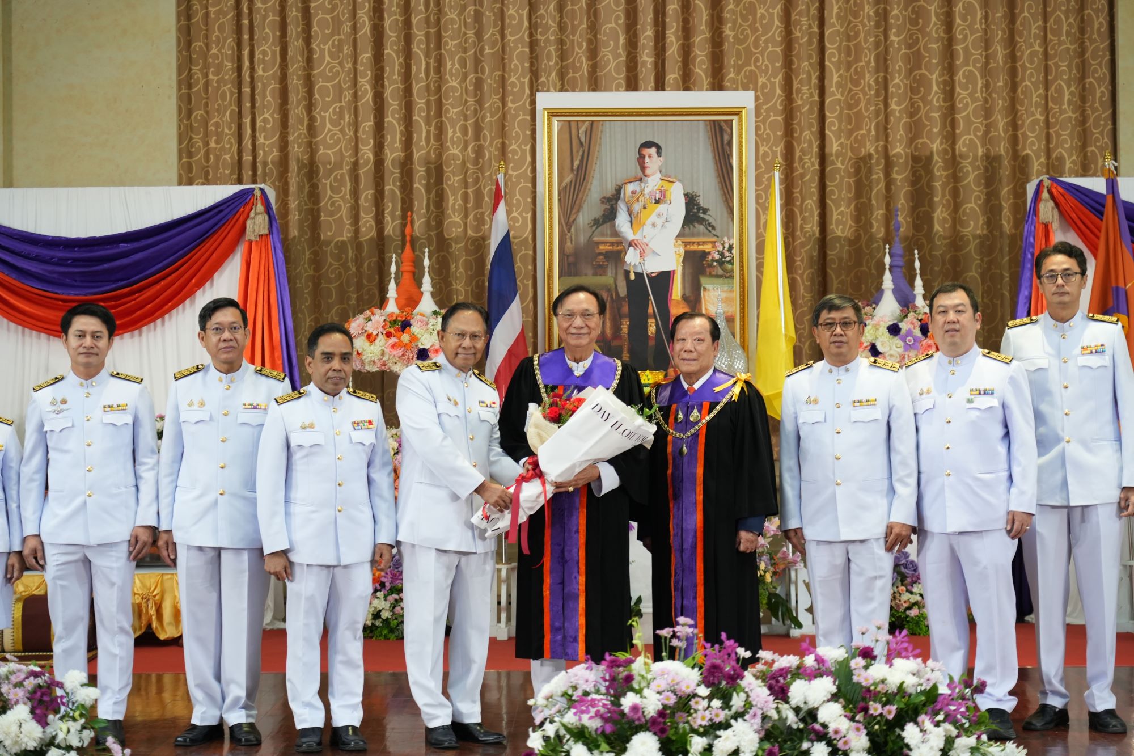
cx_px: 567
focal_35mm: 73
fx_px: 2299
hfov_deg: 27.7
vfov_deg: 18.7
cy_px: 378
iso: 1600
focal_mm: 73
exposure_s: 1/80
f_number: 4
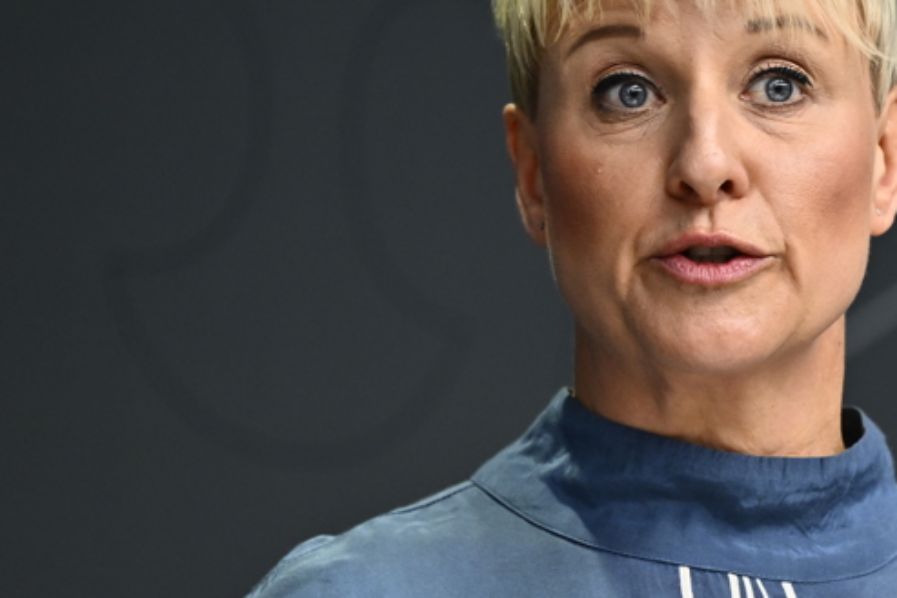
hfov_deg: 4.5
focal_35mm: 455
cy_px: 574
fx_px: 11340
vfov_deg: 3.0
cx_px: 902
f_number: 2.8
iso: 560
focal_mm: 165
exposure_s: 1/250
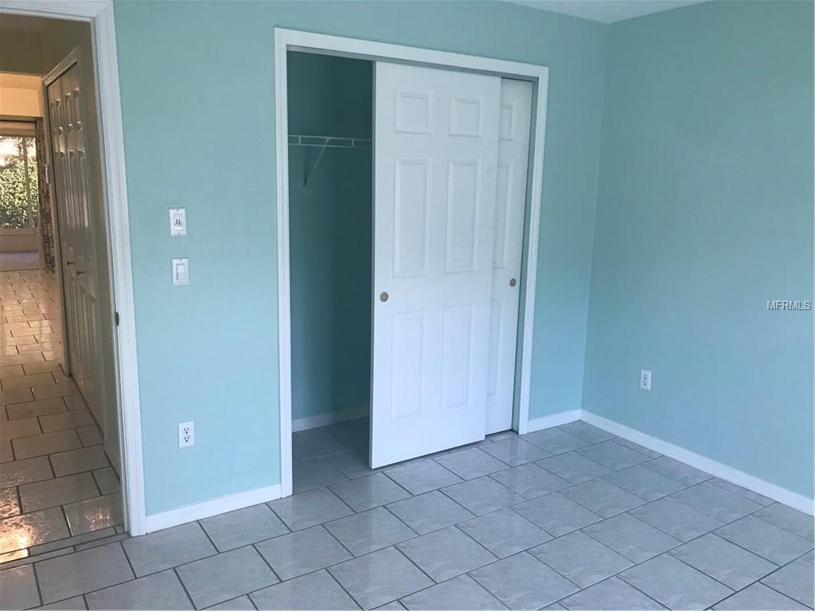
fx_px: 659
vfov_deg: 49.7
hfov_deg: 63.4
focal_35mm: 28
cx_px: 408
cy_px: 306
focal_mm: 3.99
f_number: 1.8
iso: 25
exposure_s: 1/30
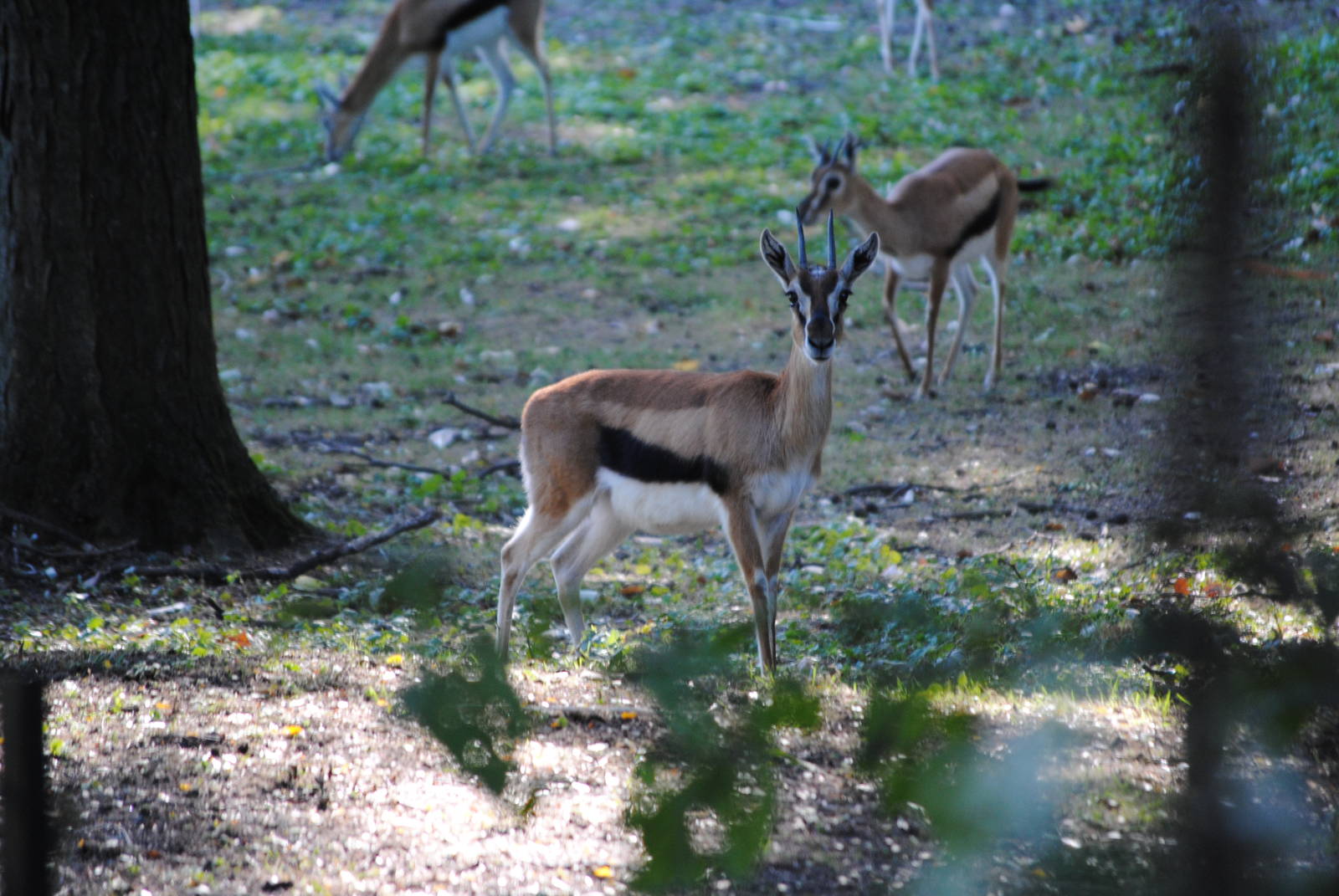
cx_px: 670
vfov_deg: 4.6
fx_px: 11171
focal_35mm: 300
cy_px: 448
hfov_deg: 6.9
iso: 400
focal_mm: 200
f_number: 5.6
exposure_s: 1/50
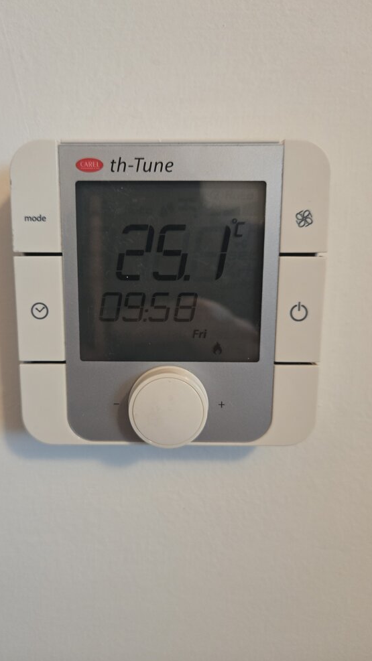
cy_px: 320
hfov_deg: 44.2
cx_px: 157
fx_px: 456
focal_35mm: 26
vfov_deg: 71.9
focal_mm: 5.4
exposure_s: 1/100
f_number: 1.8
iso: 640
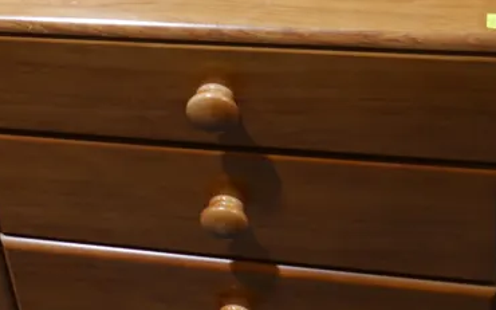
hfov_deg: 22.2
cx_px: -59
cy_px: -134
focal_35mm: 88
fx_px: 1189
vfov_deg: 14.0
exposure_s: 1/60
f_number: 3.6
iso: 250
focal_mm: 15
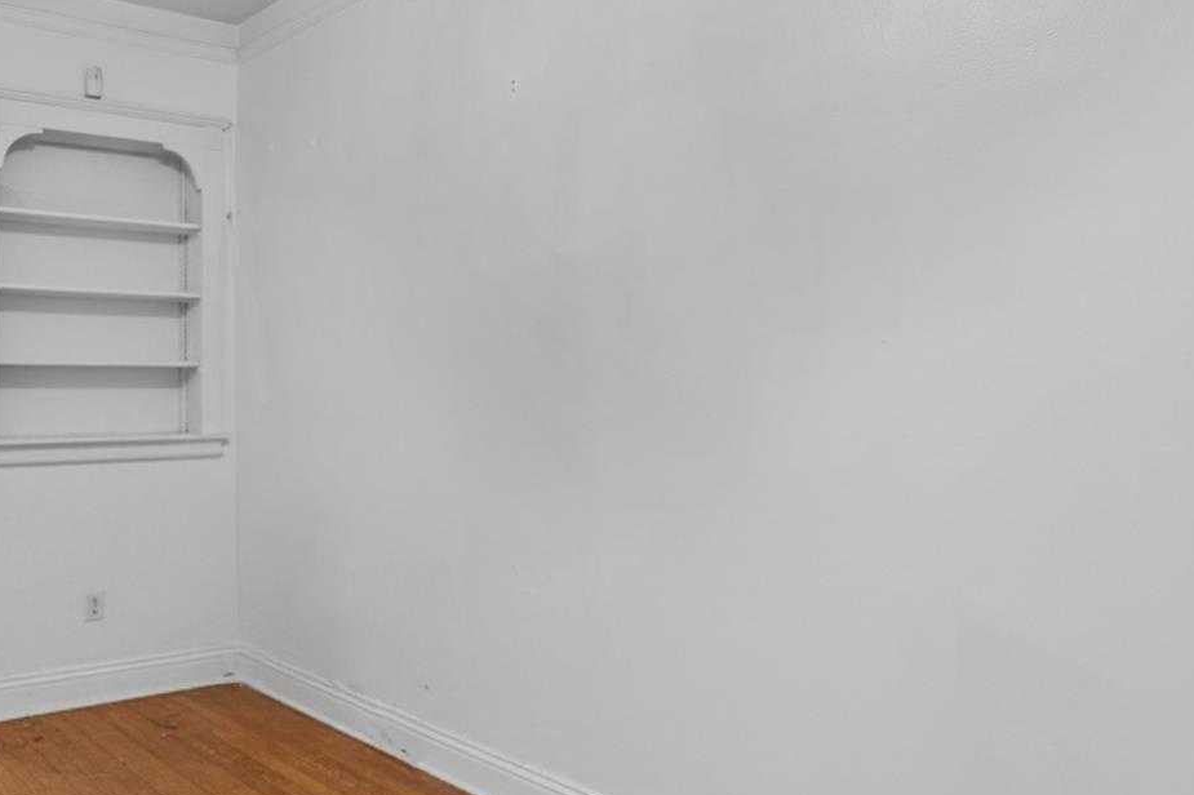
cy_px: 445
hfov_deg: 57.9
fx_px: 1028
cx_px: 334
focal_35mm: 31
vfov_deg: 42.2
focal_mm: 14
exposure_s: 1/2
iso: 500
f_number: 9.5
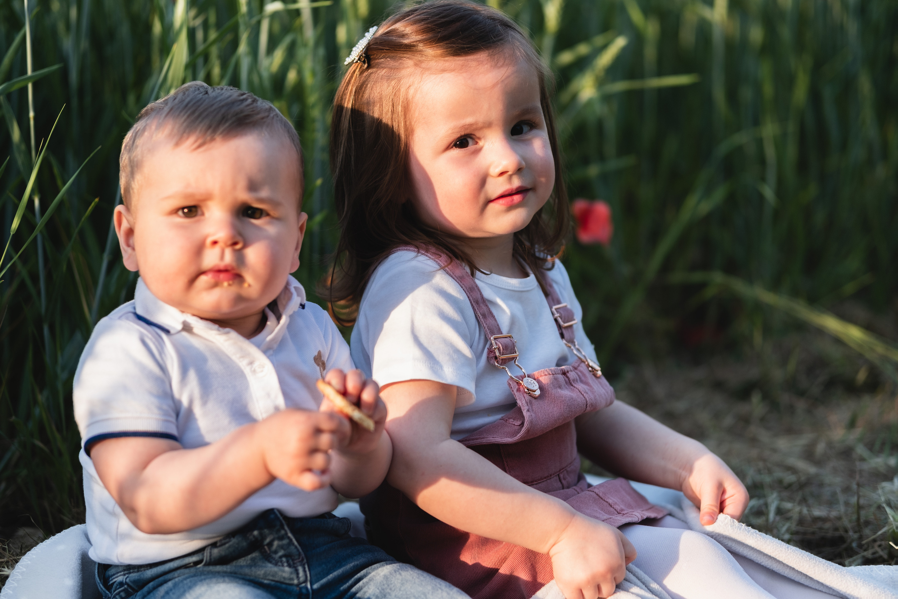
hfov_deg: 24.2
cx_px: 449
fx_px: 2095
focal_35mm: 84
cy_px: 300
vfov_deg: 16.3
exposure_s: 1/1600
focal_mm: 56
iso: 160
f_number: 1.4
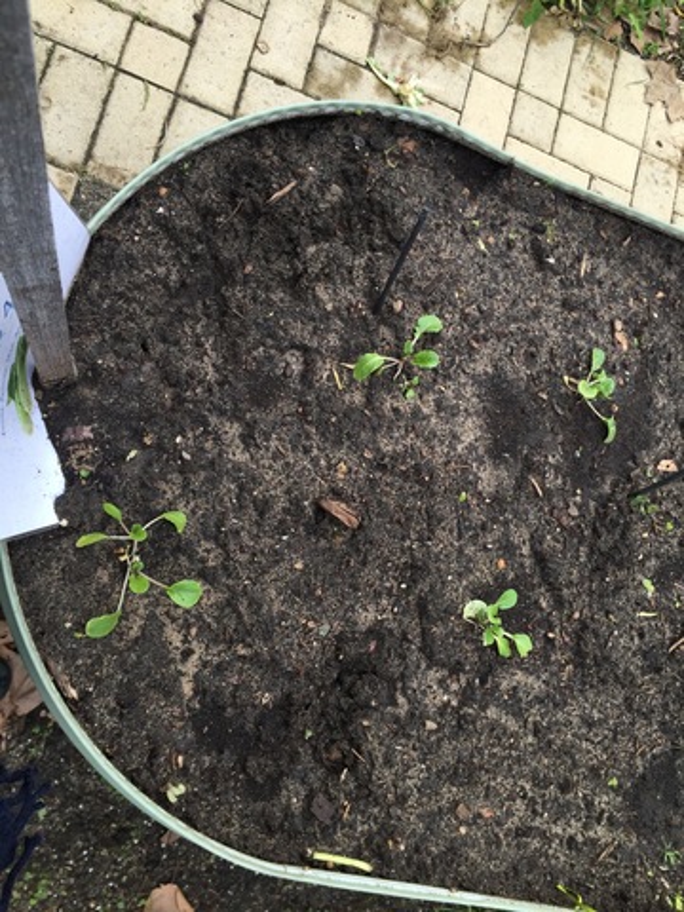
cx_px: 342
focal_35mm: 29
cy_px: 456
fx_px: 764
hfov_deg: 48.2
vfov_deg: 61.7
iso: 32
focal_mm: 4.15
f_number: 2.2
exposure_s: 1/421
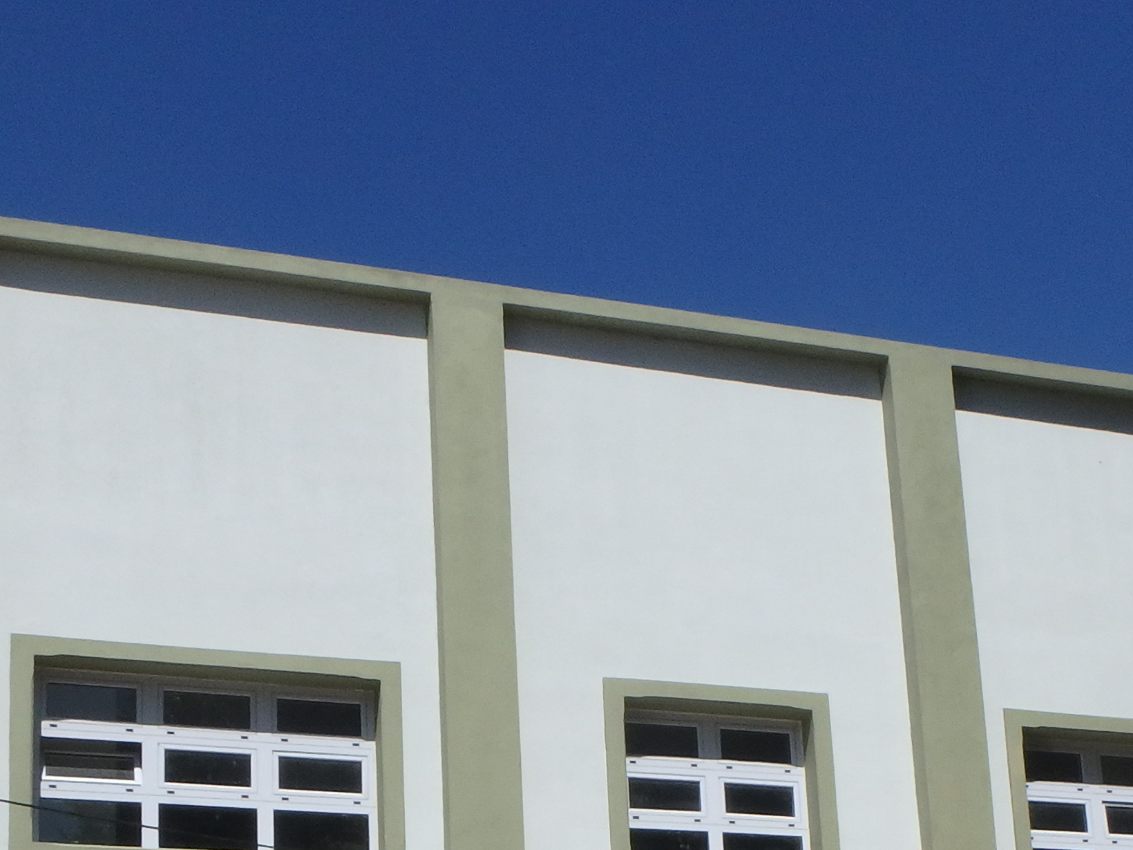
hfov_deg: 32.7
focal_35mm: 59
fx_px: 1931
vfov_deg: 22.6
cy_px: 1055
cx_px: 609
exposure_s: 1/1000
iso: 125
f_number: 6
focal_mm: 3.7
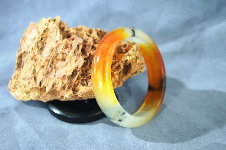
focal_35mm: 52
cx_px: 113
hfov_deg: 37.9
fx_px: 329
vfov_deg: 25.7
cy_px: 75
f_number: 5
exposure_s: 1/13
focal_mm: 35
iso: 1600
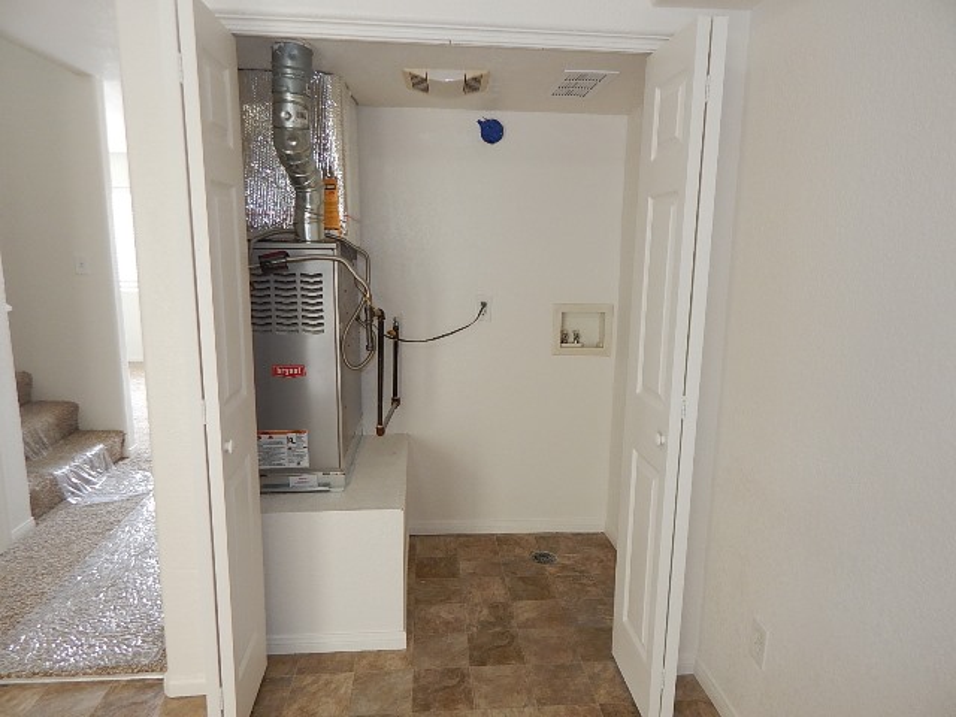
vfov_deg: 61.1
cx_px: 478
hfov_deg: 76.4
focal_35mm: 22
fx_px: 608
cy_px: 358
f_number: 3
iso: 180
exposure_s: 1/30
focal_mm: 4
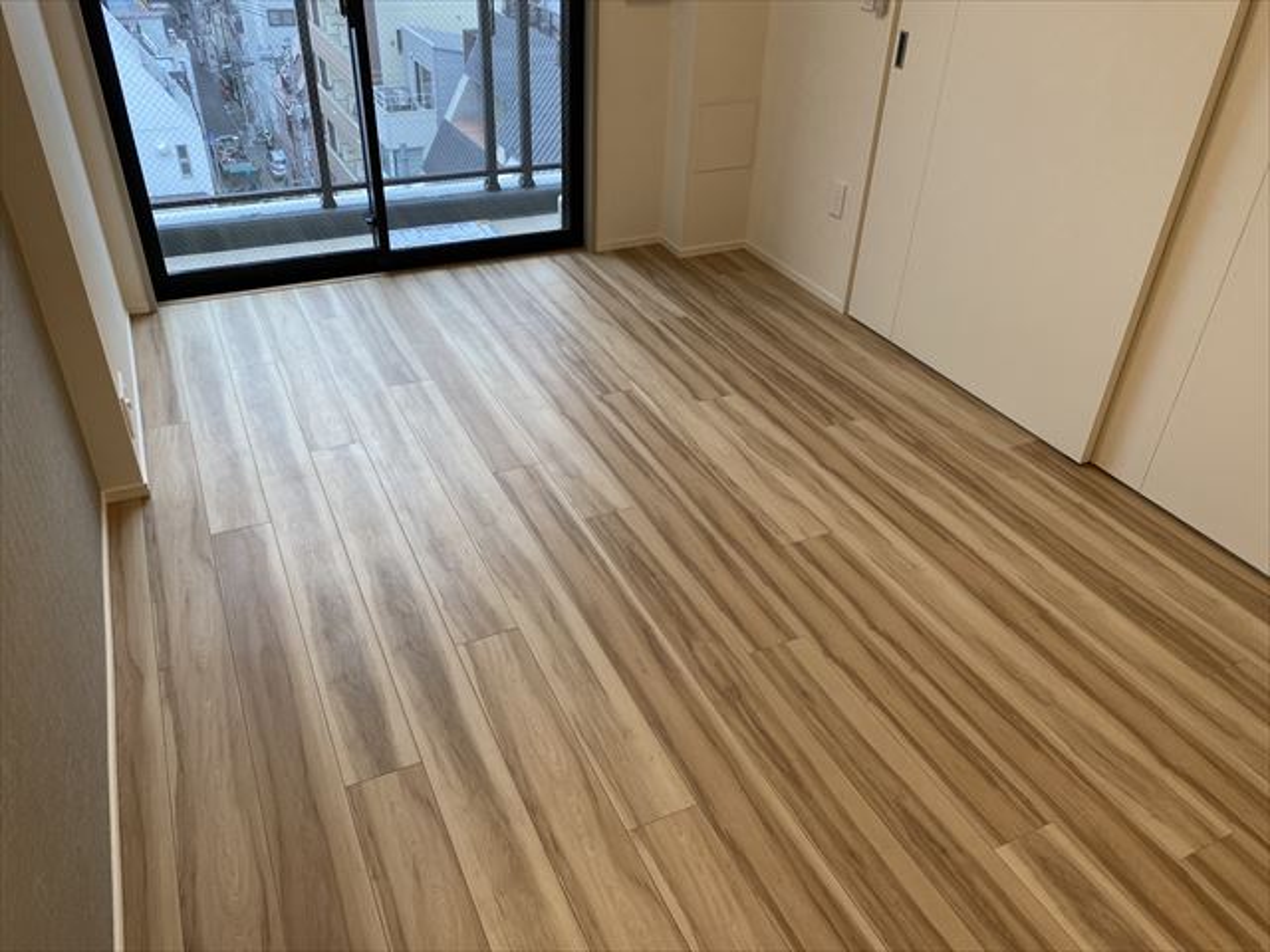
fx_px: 954
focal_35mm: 26
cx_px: 635
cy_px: 476
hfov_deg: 67.3
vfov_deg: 53.1
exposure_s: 1/100
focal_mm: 4.25
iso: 64
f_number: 1.8
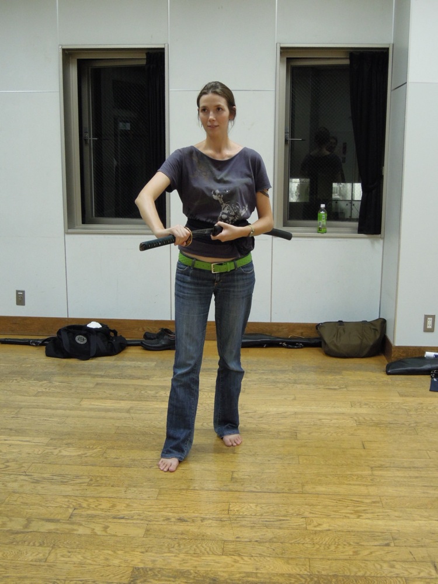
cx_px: 219
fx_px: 675
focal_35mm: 40
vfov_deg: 46.8
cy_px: 292
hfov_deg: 36.0
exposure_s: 1/40
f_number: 3.3
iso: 400
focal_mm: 7.2
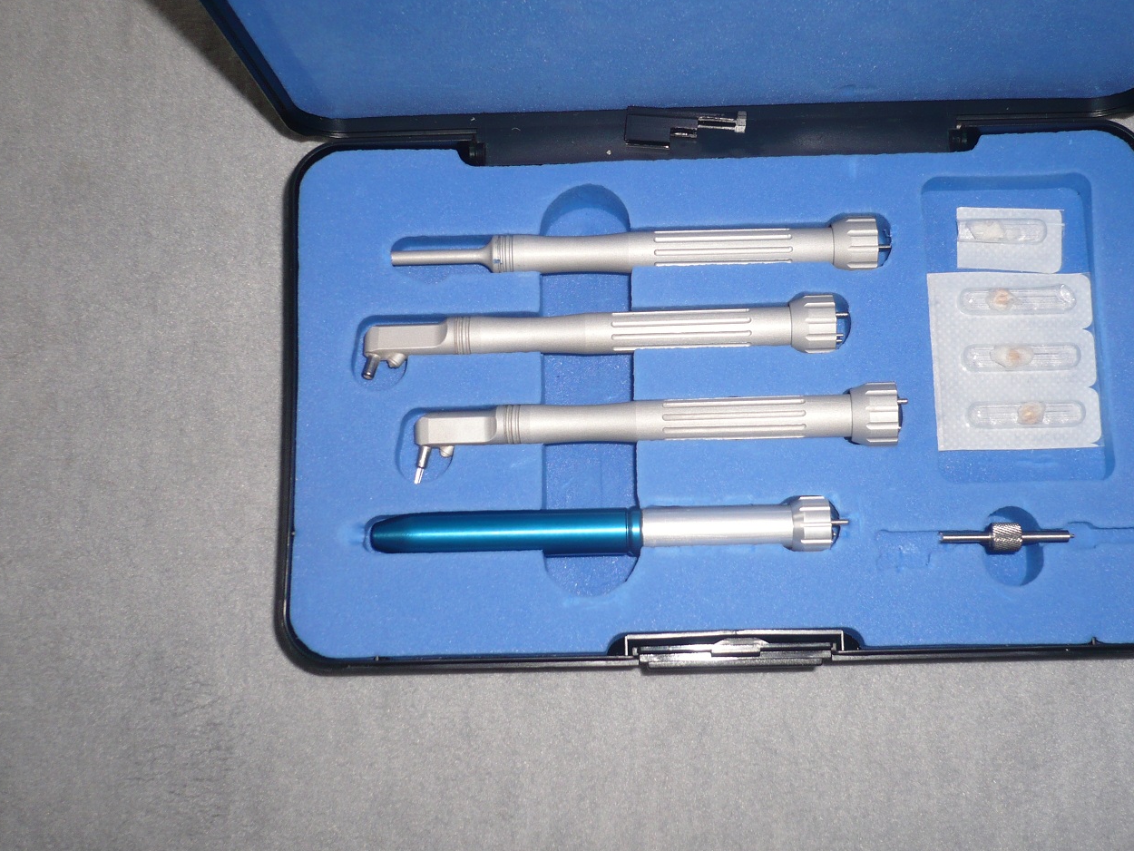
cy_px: 379
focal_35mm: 43
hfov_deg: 43.8
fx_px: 1409
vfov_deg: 33.6
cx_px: 627
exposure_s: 1/30
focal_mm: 5.8
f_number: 2.8
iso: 100
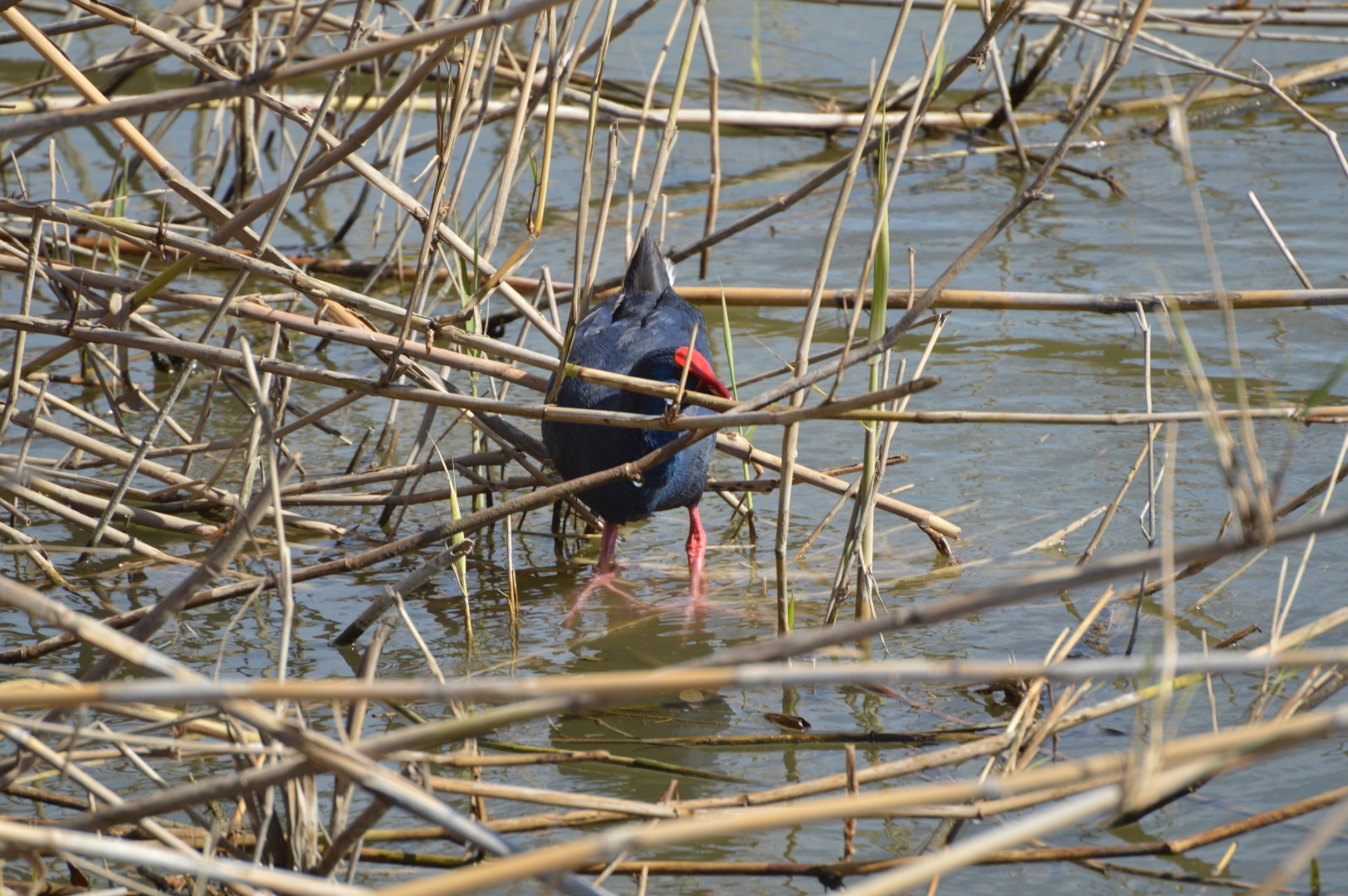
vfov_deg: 3.1
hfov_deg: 4.6
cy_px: 448
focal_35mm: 450
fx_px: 16836
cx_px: 674
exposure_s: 1/400
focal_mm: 300
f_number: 6.3
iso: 100
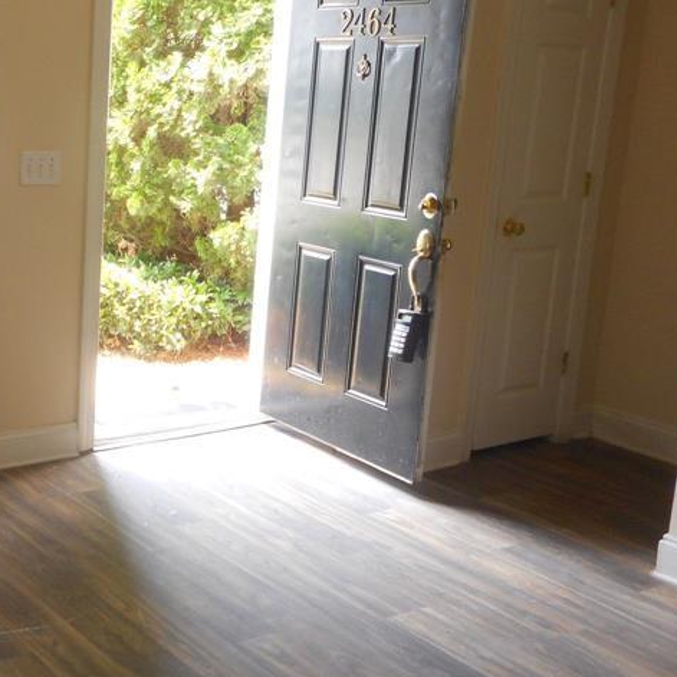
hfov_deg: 32.6
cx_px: 7
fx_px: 1062
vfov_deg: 35.3
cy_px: 298
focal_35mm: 48
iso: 180
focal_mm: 4.5
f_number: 3.7
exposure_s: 1/30
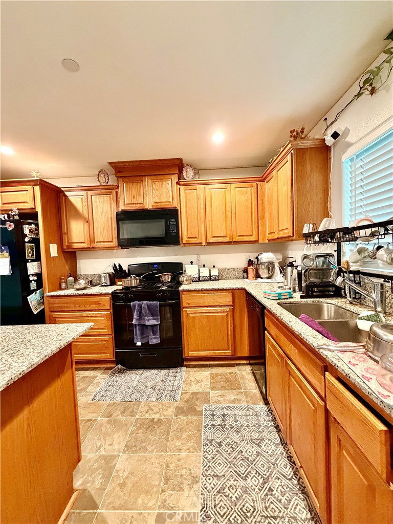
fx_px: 212
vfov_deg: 102.1
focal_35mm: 14
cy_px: 262
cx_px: 196
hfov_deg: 85.7
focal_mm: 2.22
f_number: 2.2
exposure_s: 1/60
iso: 800
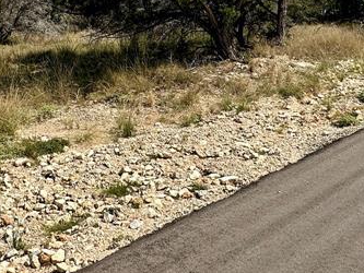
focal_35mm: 43
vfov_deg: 31.9
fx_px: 452
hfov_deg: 43.8
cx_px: 165
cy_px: 23
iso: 50
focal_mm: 2.22
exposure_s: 1/1984
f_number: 2.2
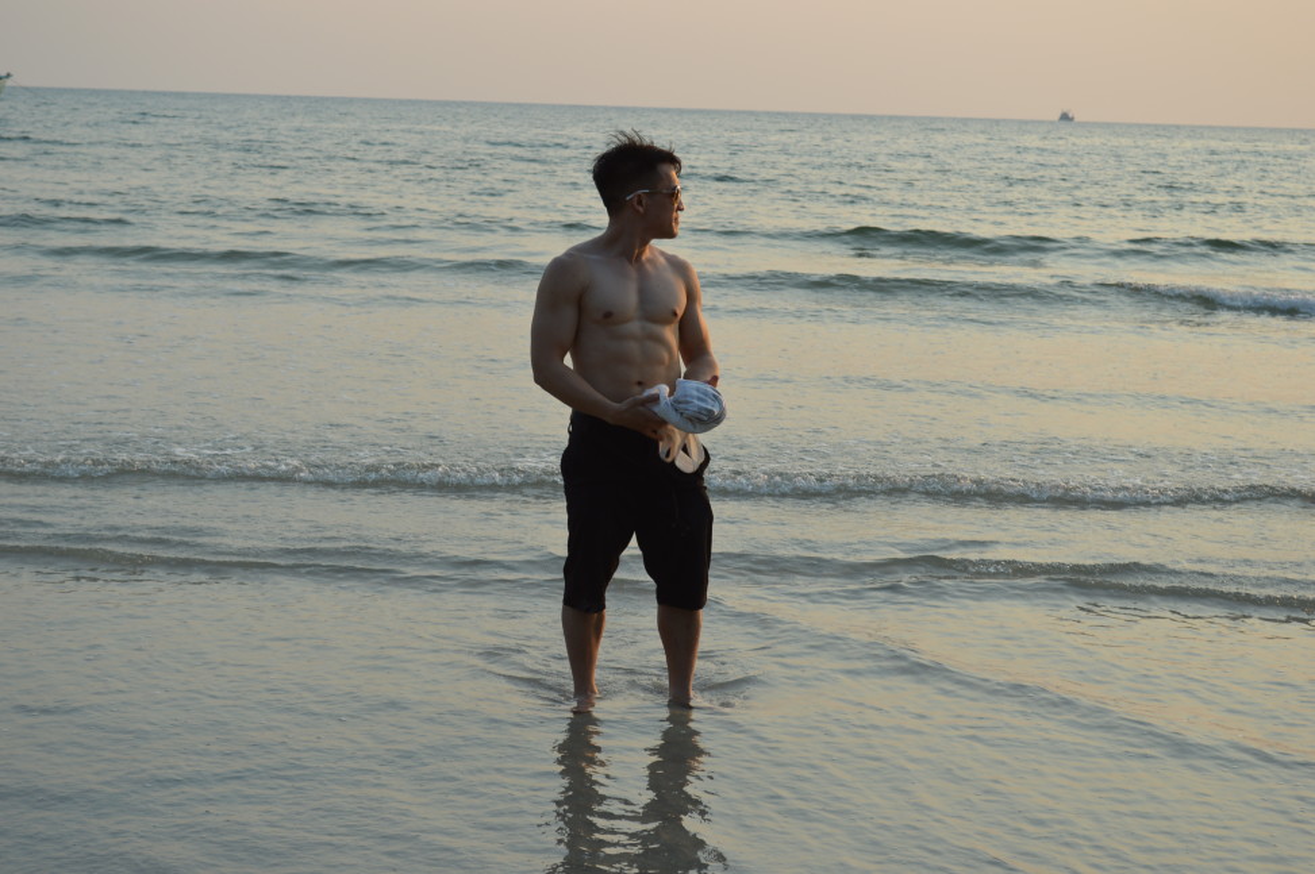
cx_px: 658
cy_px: 437
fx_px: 2518
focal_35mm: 69
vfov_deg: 19.7
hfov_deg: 29.3
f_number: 7.1
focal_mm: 46
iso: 100
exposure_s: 1/200
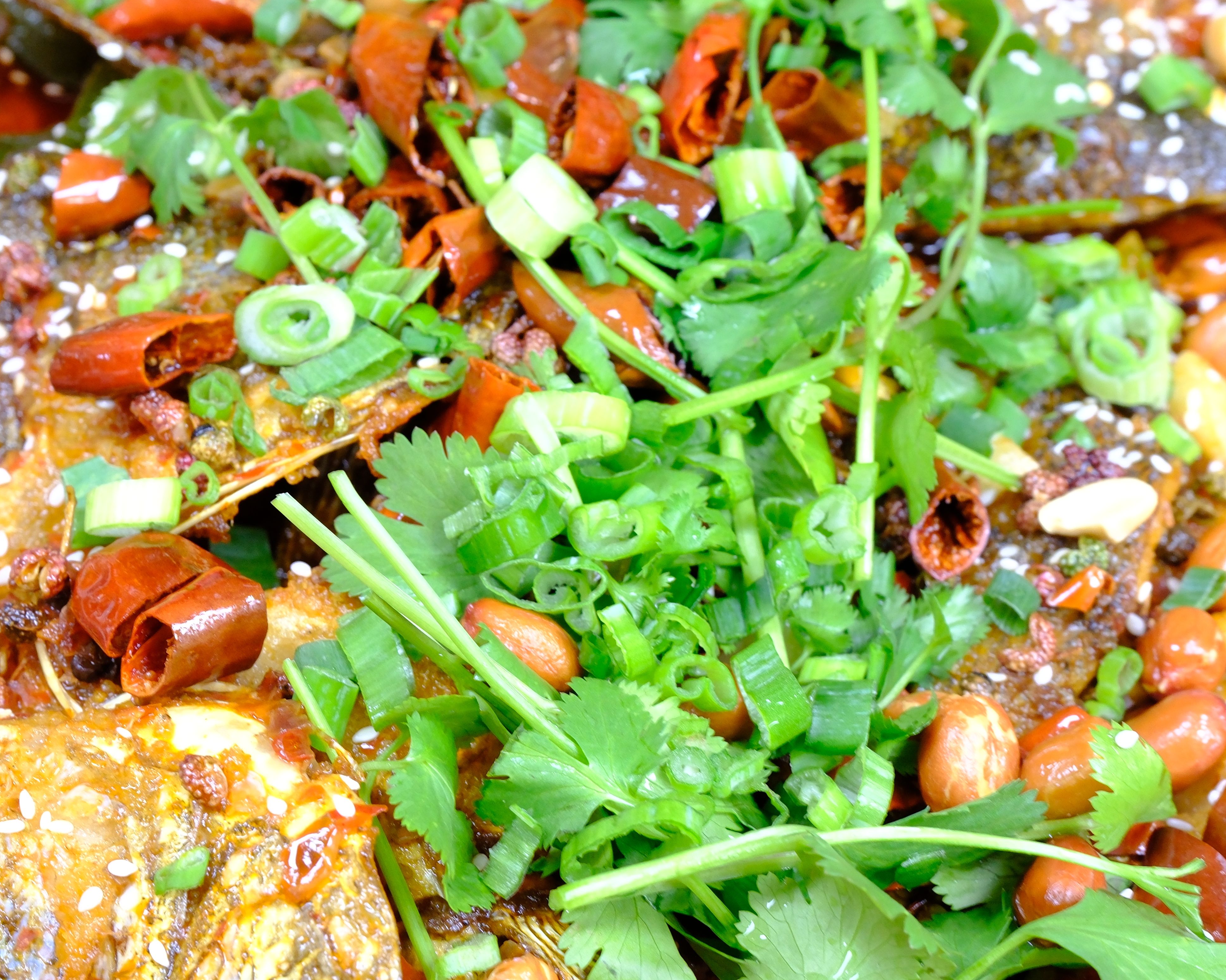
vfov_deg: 22.2
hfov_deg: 27.5
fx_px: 2504
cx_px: 513
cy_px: 546
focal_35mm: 69
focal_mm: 24.8
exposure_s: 1/10
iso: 800
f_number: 6.4
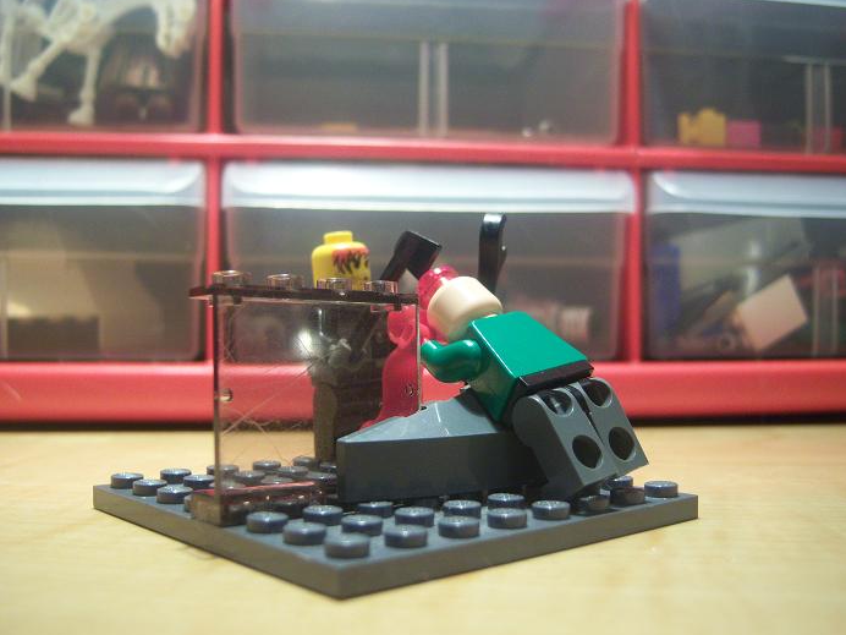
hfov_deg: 49.0
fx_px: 929
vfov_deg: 37.7
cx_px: 425
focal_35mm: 38
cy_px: 312
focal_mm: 7.5
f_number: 2.8
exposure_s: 1/20
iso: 160
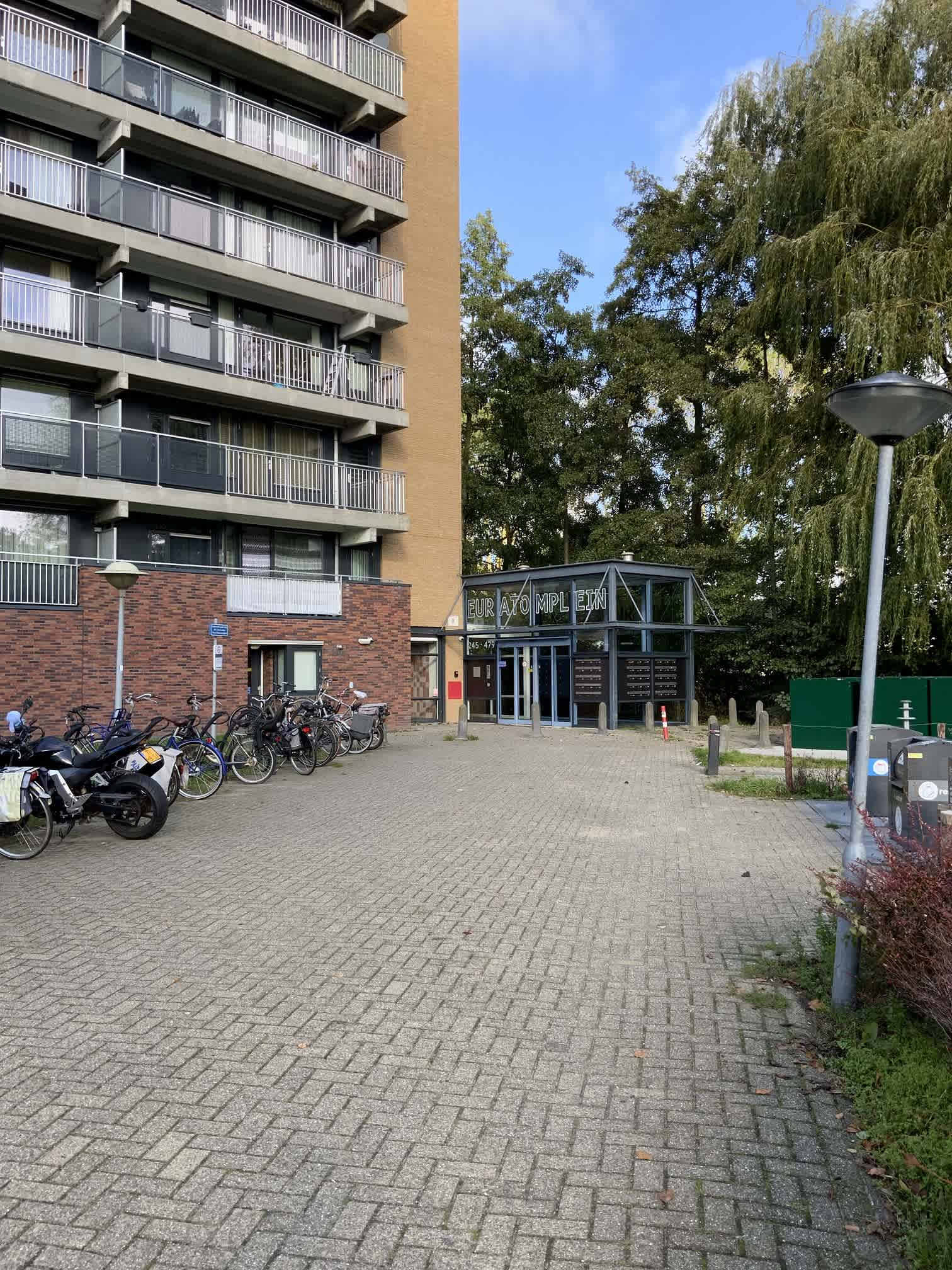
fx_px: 1063
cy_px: 635
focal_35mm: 29
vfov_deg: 61.7
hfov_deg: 48.2
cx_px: 476
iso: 16
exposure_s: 1/333
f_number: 1.8
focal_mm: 3
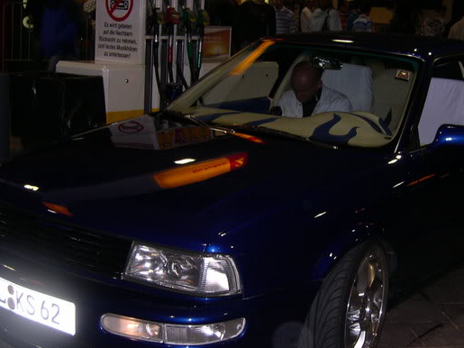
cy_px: 197
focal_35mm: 59
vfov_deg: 24.8
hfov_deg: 32.6
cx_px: 290
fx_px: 791
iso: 100
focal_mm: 8
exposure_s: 1/60
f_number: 2.8
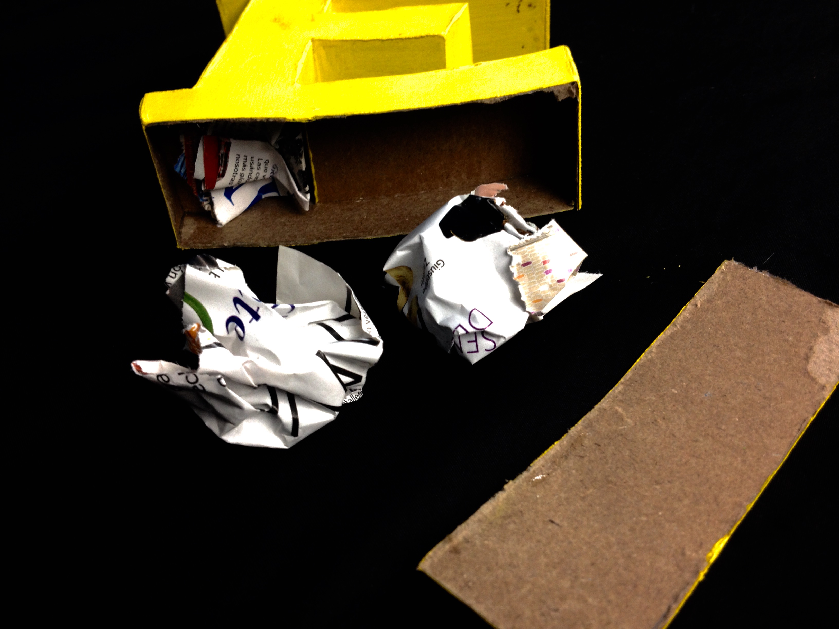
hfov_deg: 52.6
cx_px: 420
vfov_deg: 40.7
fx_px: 848
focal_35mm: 35
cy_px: 314
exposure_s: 1/20
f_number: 2.4
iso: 64
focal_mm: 4.28
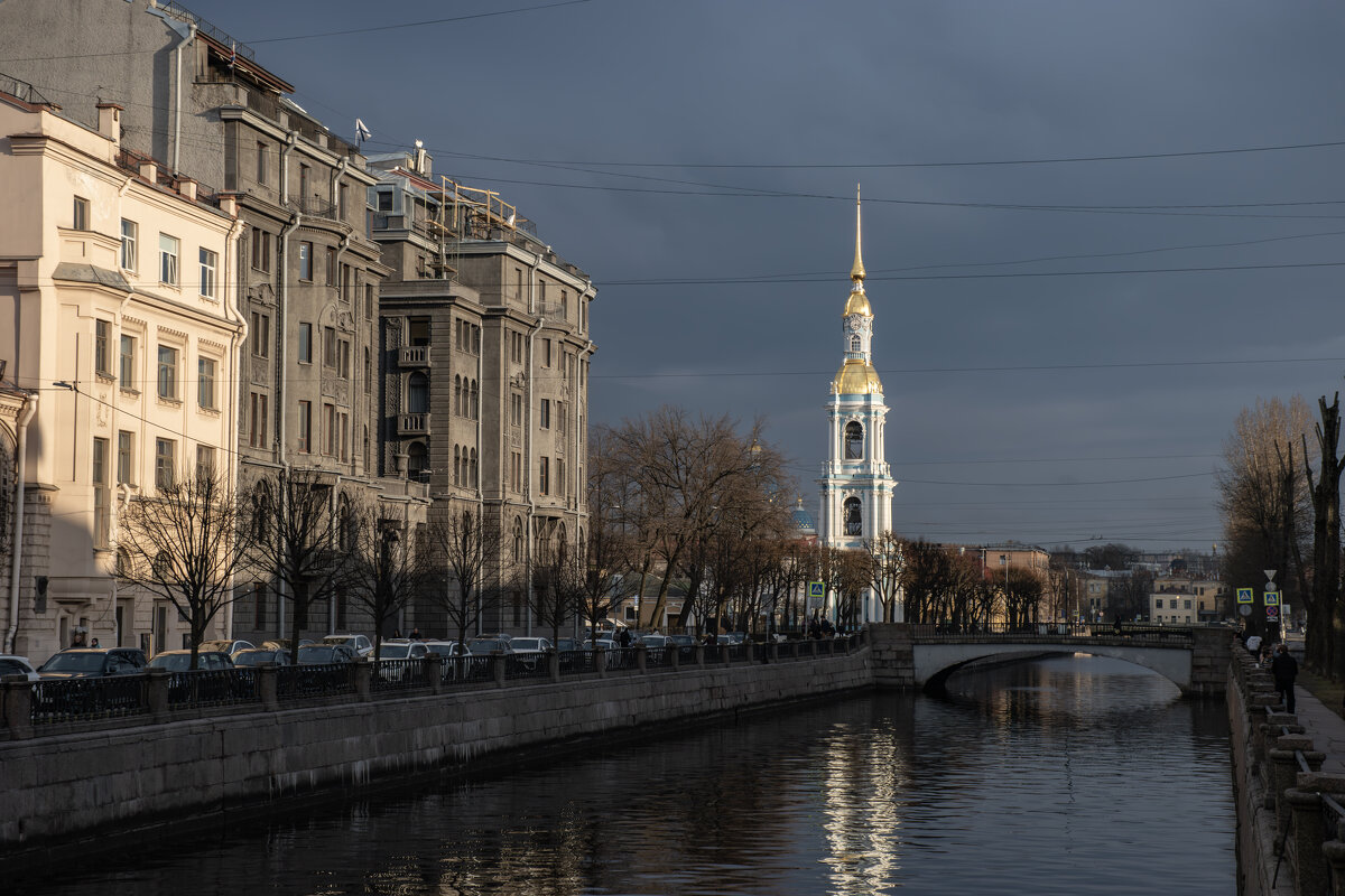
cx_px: 672
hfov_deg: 29.9
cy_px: 448
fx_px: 2522
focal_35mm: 68
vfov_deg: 20.2
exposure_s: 1/250
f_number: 8
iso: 200
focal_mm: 45
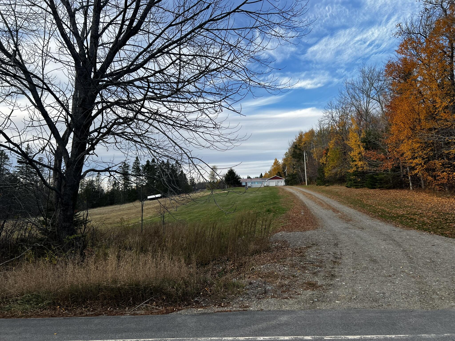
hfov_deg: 67.3
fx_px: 342
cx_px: 228
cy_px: 170
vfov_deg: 53.1
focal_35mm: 26
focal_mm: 5.7
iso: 50
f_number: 1.5
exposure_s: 1/1068
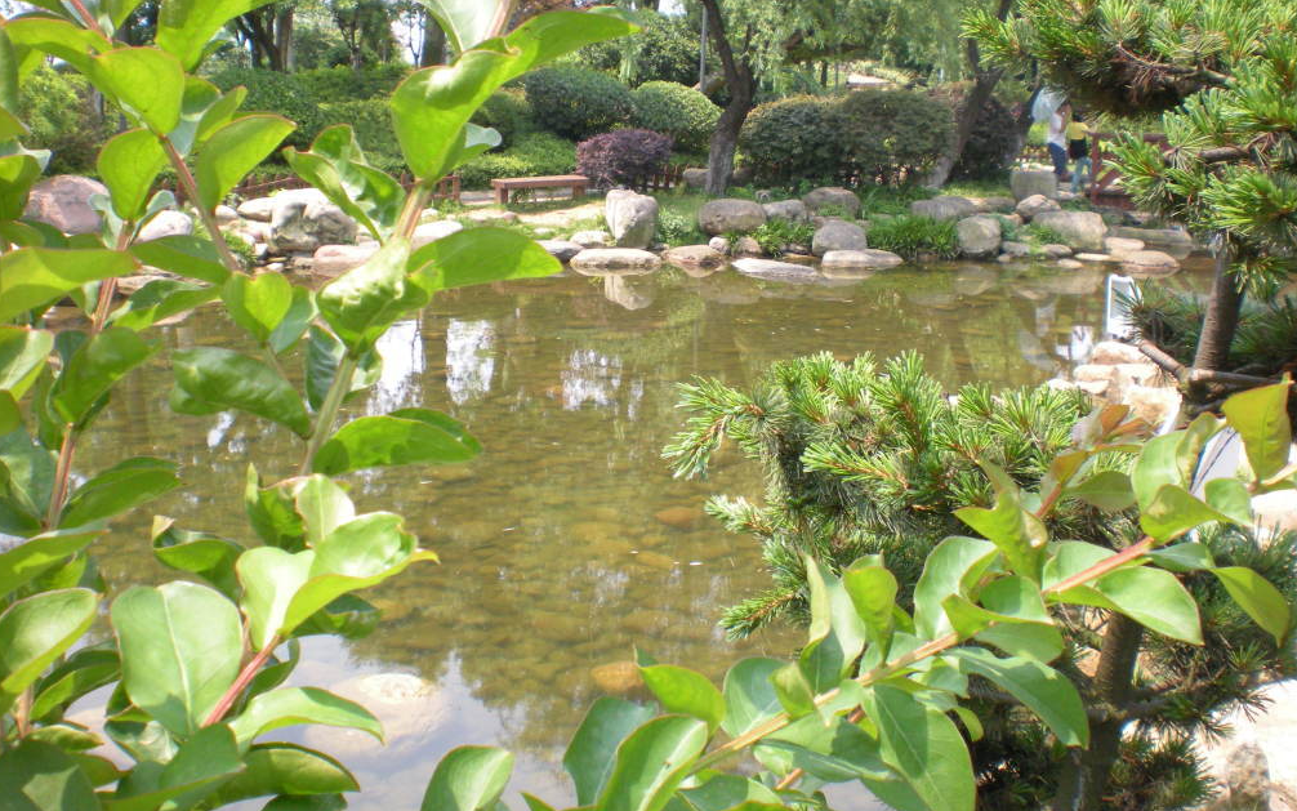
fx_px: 1449
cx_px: 648
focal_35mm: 41
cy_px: 360
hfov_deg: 48.2
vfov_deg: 31.2
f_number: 4.6
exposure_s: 1/322
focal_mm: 6.3
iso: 200
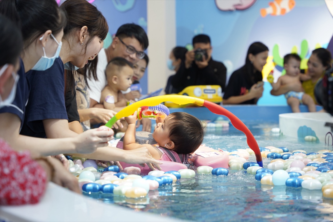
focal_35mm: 70
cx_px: 166
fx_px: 647
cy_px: 111
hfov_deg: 28.9
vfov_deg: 19.4
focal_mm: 70
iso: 800
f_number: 3.5
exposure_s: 1/160
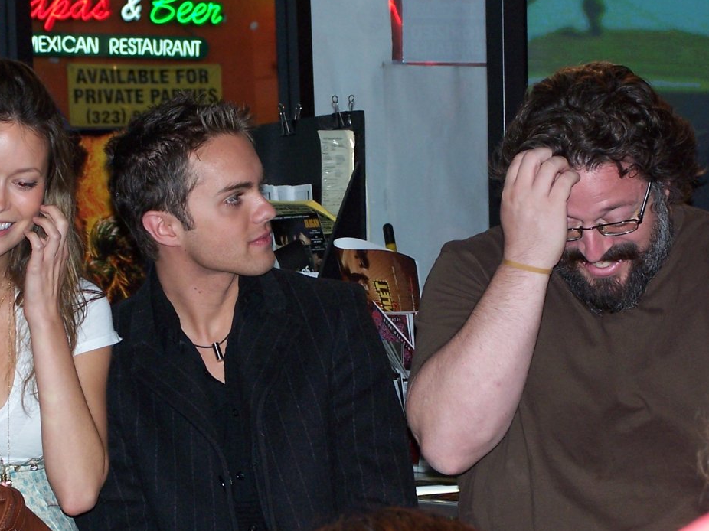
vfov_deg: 11.4
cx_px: 339
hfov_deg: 15.2
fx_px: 2662
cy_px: 272
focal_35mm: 130
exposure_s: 1/90
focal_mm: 15.6
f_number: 3.2
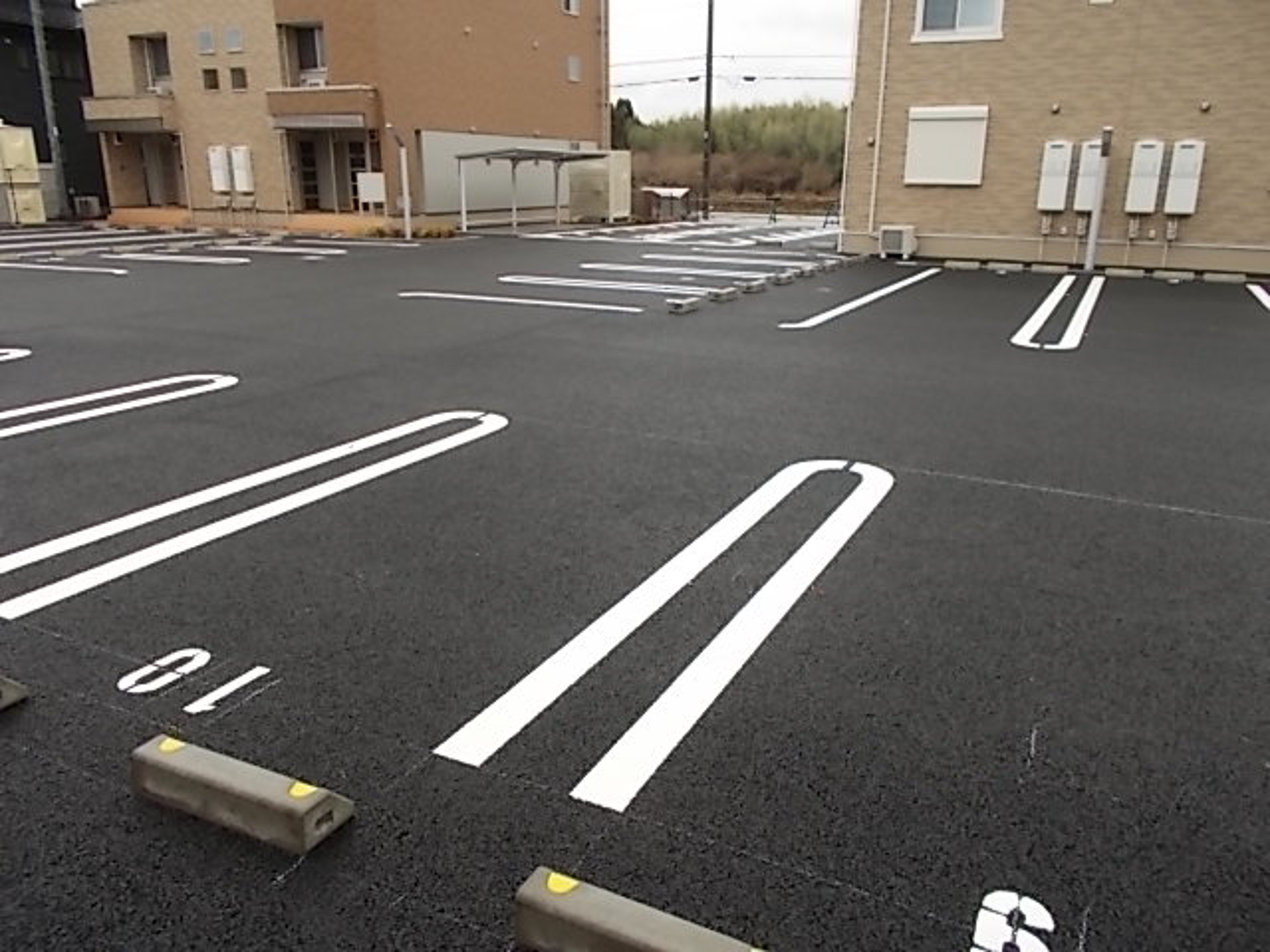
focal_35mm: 26
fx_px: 954
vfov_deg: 53.1
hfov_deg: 67.3
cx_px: 635
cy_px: 476
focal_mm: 4.6
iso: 80
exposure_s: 1/200
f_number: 3.2
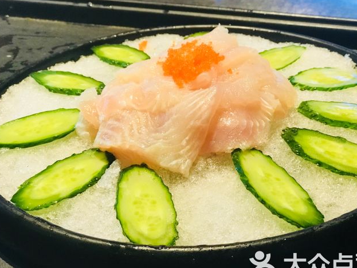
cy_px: 144
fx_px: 660
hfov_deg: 30.2
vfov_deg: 22.9
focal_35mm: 64
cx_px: 193
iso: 250
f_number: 2.8
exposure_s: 1/50
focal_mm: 6.6
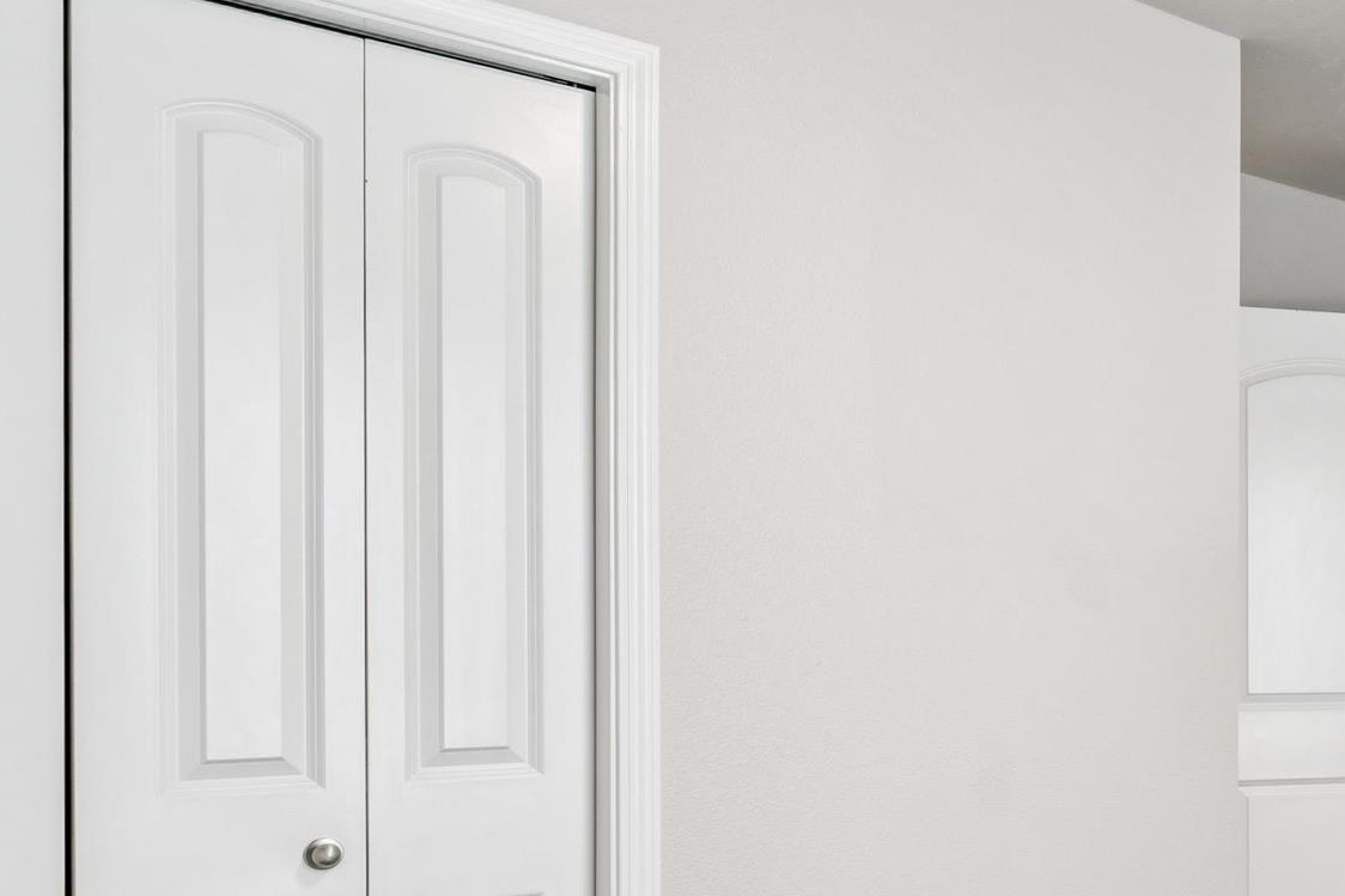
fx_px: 1572
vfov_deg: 31.3
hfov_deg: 37.5
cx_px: 1533
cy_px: 657
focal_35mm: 42
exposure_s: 1/5
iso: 400
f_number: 13
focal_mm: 15.4
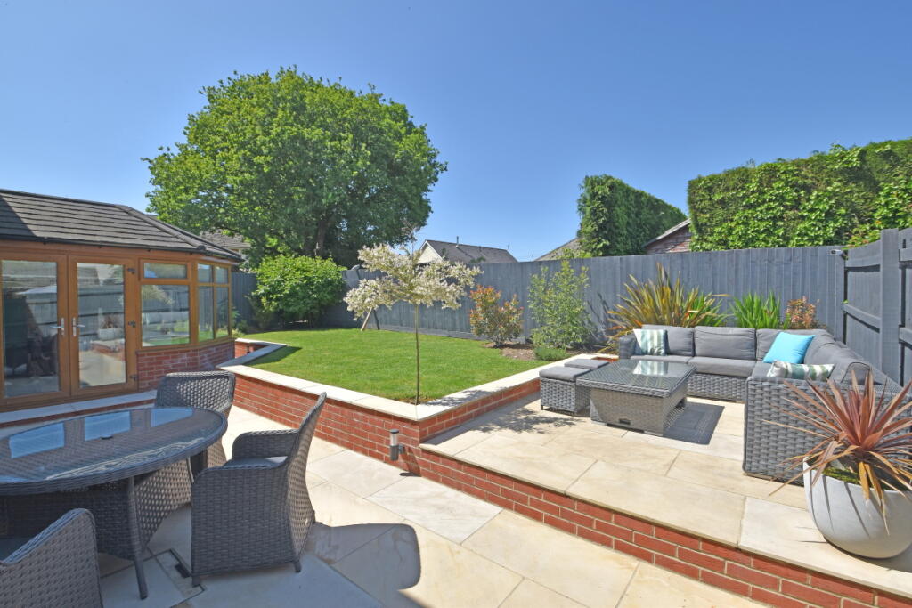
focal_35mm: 15
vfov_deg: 77.3
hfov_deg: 100.4
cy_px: 304
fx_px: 380
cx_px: 456
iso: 110
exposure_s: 1/250
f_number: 8
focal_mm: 10
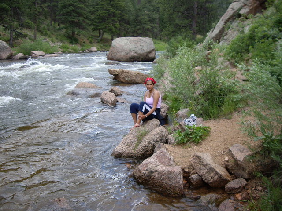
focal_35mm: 38
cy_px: 106
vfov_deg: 37.7
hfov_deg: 49.0
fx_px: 310
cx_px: 141
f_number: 2.7
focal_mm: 6.2
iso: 50
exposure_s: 1/160
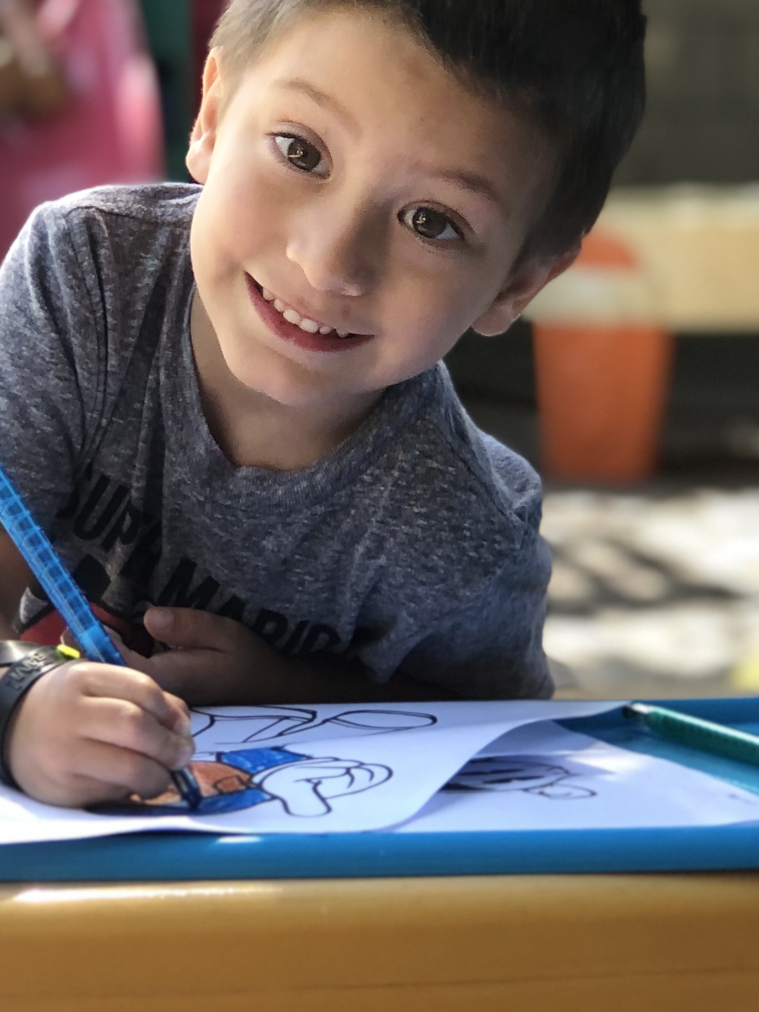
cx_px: 73
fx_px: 4210
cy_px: 518
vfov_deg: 13.7
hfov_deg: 10.2
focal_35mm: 144
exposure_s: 1/40
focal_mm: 6.6
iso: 25
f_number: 2.8
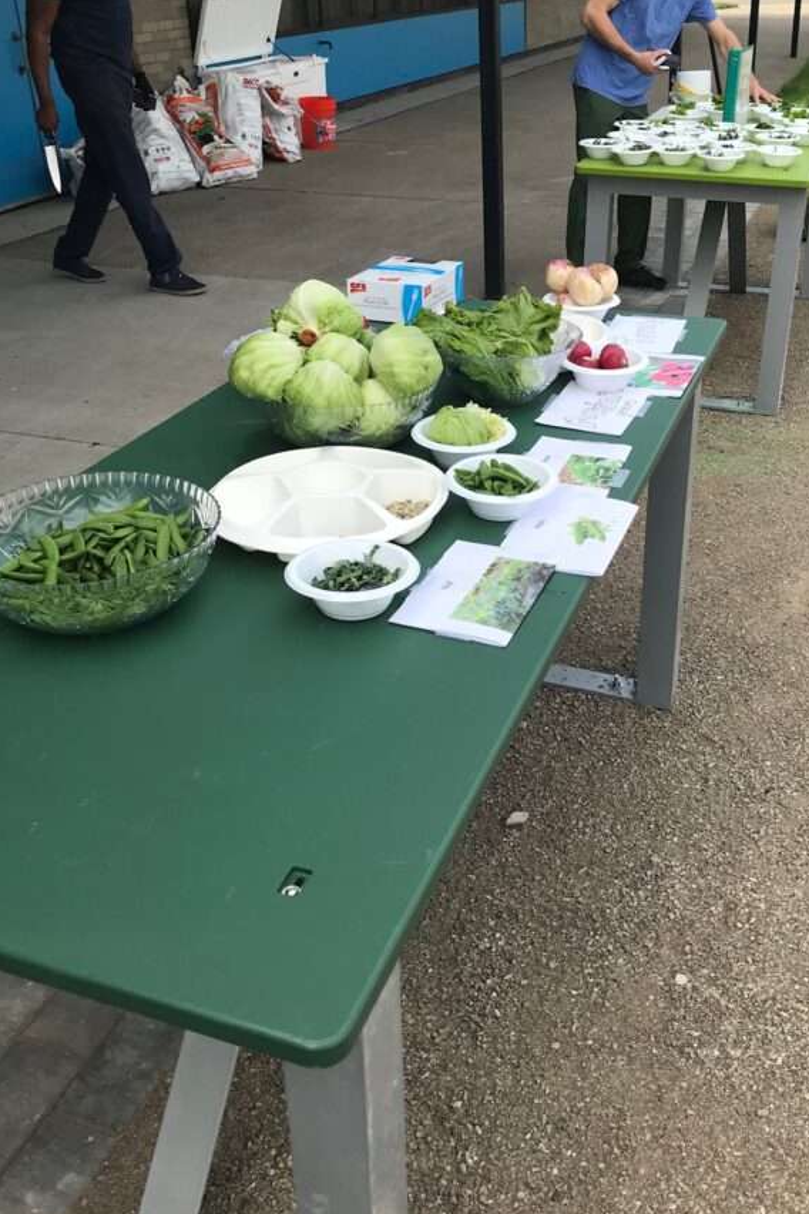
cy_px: 544
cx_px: 453
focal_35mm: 35
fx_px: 1180
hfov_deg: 37.8
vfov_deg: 54.3
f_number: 1.8
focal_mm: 3.99
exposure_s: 1/1041
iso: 20
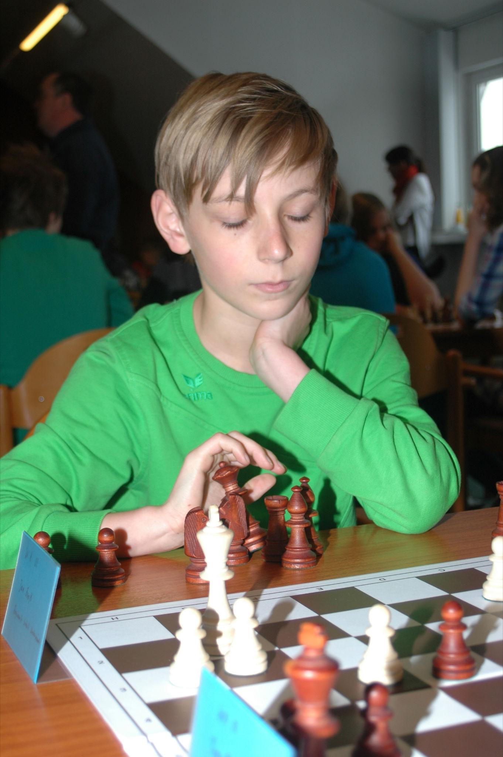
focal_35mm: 57
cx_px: 252
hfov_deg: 23.7
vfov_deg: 35.1
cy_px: 378
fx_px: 1197
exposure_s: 1/60
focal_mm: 38
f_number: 5
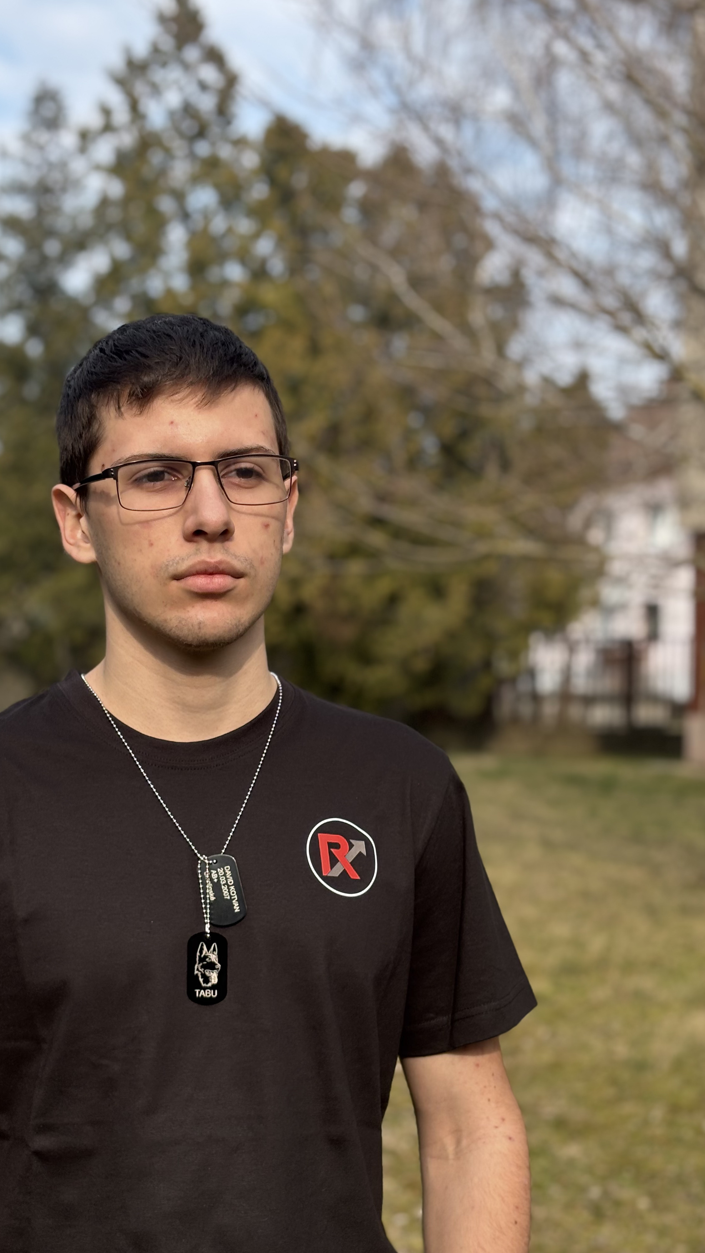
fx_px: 1894
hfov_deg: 21.0
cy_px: 626
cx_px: 240
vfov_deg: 36.6
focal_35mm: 57
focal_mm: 5.96
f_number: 1.6
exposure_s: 1/1418
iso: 32
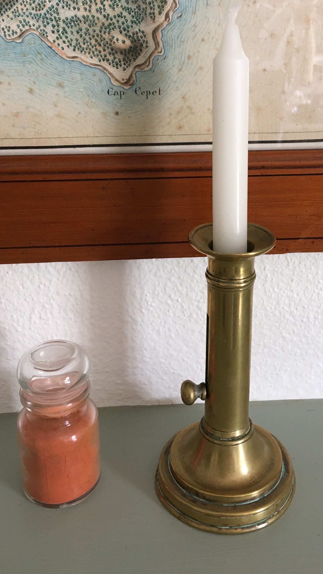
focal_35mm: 42
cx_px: 199
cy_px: 228
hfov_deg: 28.3
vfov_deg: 48.1
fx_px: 640
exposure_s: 1/33
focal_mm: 4.15
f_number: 2.2
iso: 125
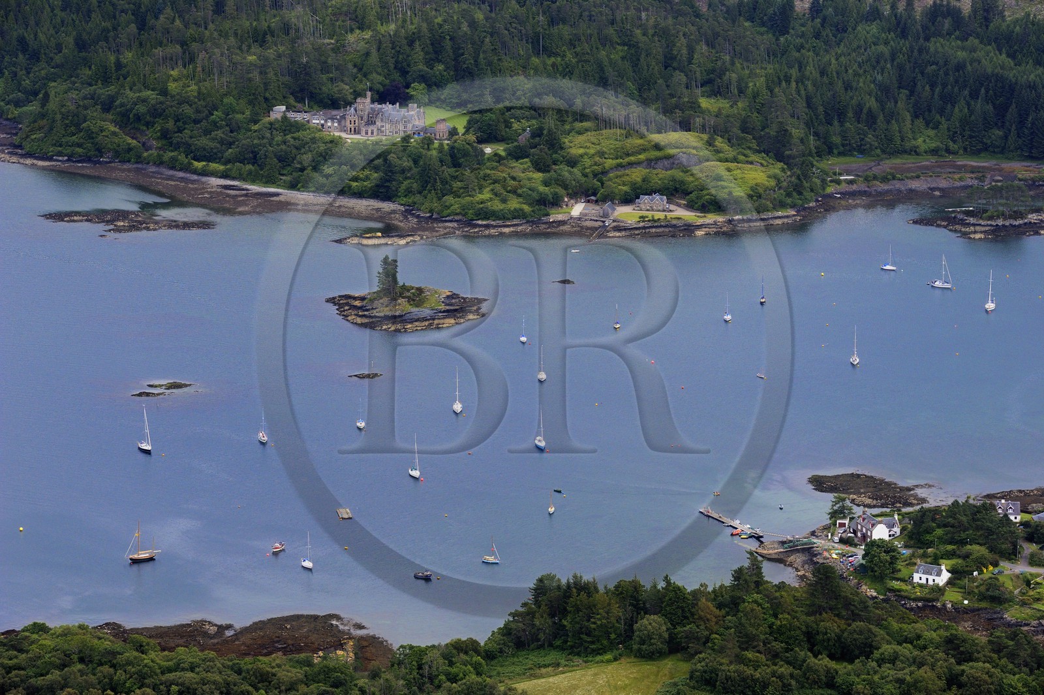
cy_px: 348
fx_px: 3361
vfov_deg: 11.8
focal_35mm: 116
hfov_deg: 17.7
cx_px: 522
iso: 800
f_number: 8
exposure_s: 1/800
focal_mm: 116
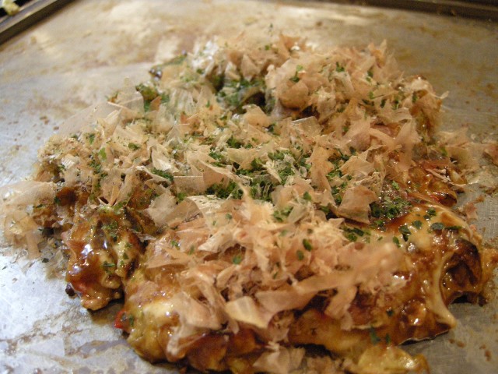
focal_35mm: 35
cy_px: 187
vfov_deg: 40.7
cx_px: 249
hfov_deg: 52.6
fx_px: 504
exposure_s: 1/8
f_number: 2.7
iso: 610
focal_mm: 7.5
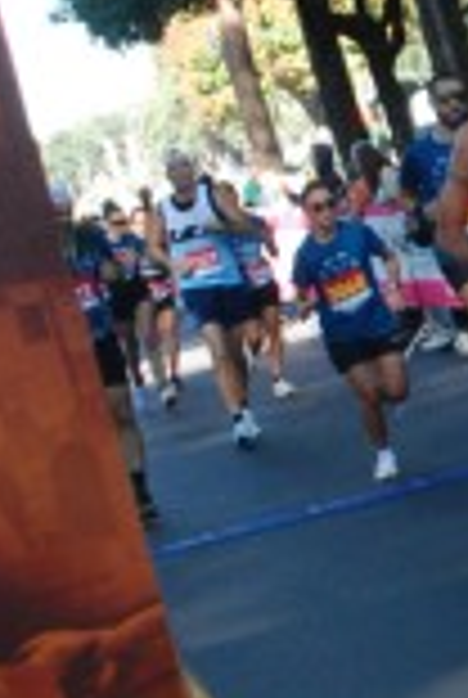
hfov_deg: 8.3
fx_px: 3164
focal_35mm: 163
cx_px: 736
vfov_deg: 12.6
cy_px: 369
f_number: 4
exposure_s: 1/640
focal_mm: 28
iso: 1000
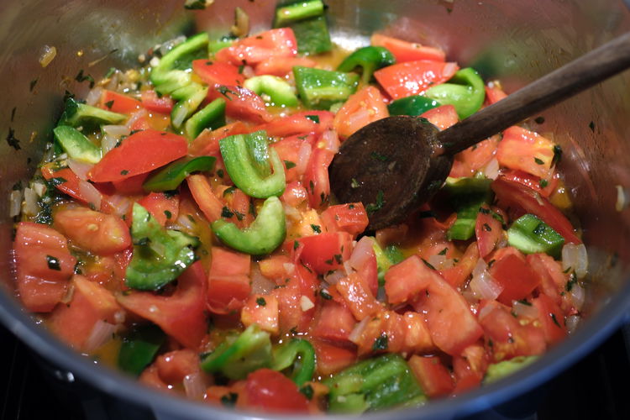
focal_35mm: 45
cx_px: 315
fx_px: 787
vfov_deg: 29.9
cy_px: 210
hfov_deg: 43.6
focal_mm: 30
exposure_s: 1/42
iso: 250
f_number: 2.8
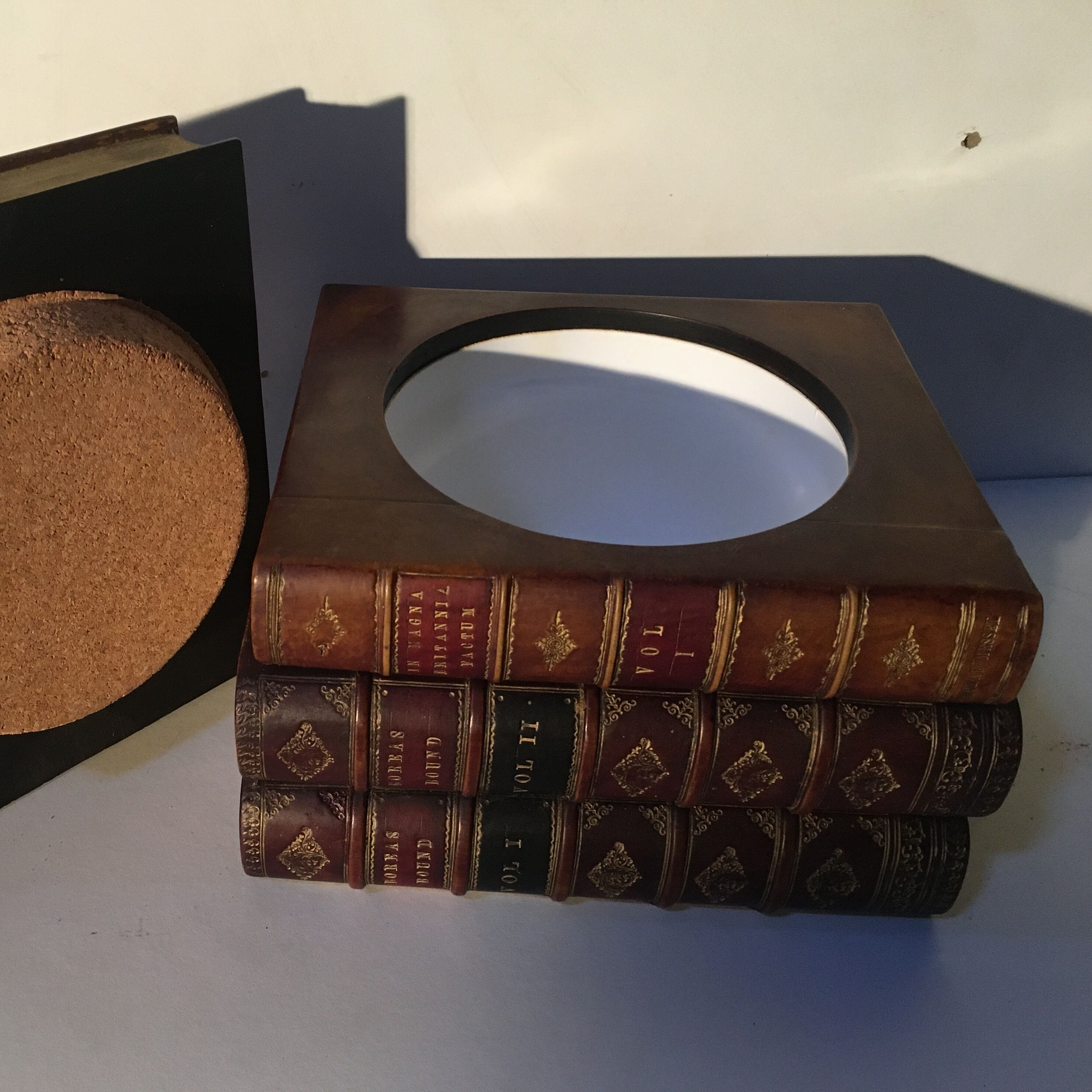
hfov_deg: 46.5
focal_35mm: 35
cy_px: 555
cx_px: 372
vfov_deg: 47.2
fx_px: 1249
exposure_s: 1/33
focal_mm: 4.15
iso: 250
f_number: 2.2
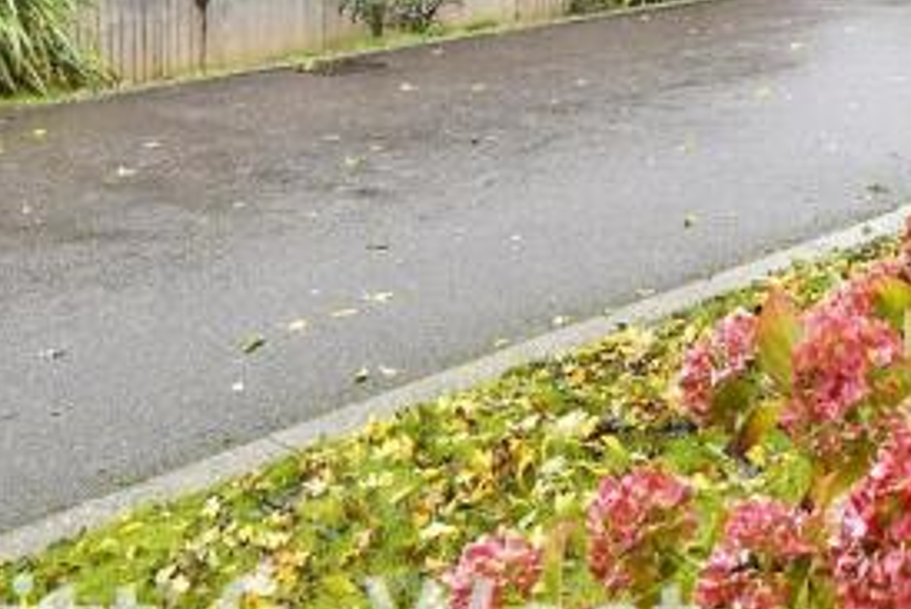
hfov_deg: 34.8
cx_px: 685
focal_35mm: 56
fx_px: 1418
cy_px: -145
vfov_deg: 22.2
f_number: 8
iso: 160
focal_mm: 10
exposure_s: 1/13
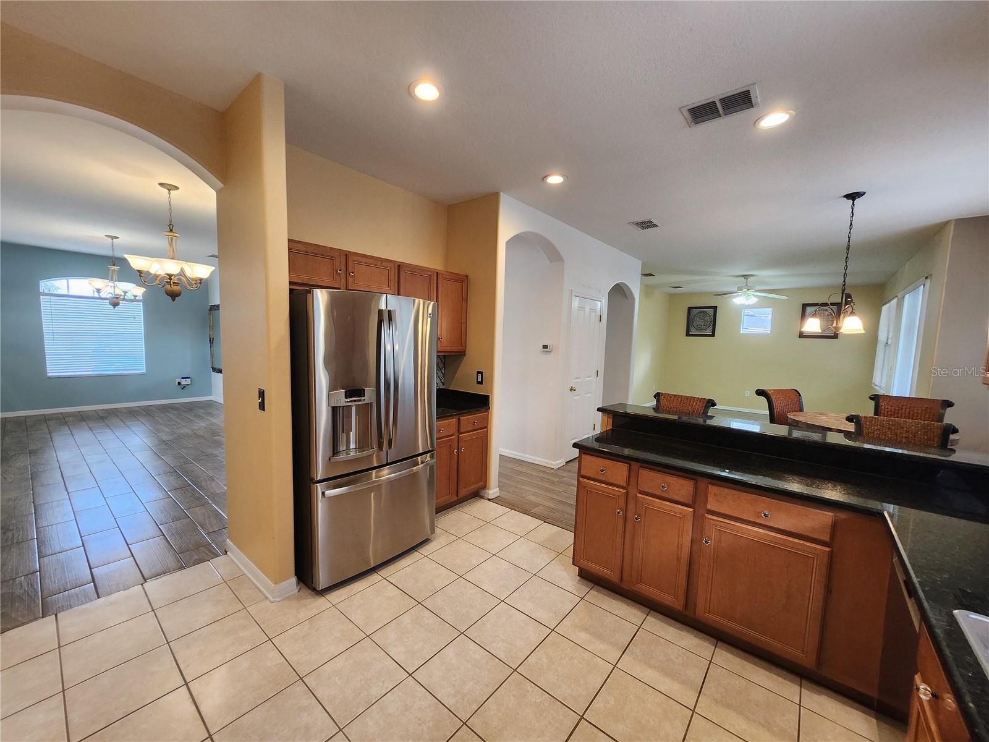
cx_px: 494
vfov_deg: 89.9
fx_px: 371
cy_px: 371
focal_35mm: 13
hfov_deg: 106.2
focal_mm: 1.74
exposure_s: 1/60
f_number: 2.2
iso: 125
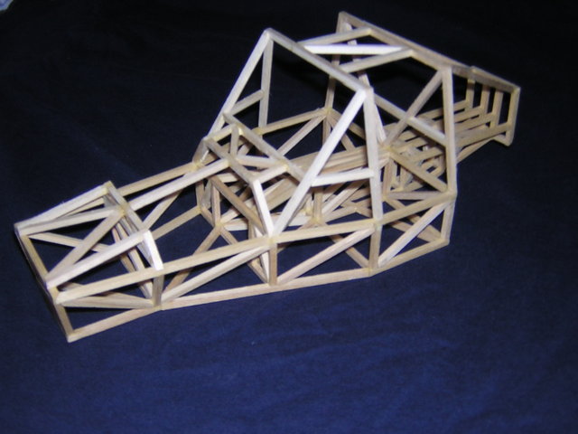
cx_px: 289
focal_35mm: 43
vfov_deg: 33.6
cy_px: 217
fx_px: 718
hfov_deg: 43.9
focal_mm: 5.6
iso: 100
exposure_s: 1/60.1
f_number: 2.8
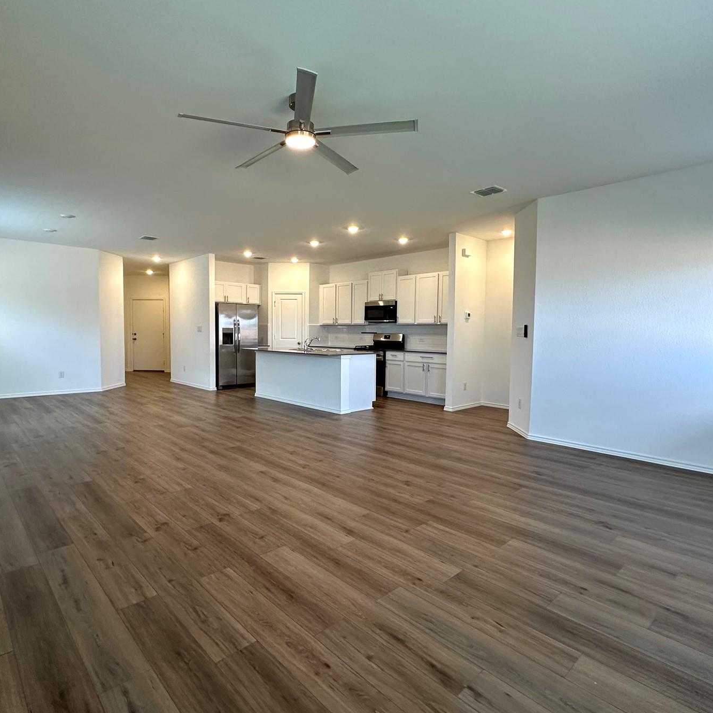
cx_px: 332
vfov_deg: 77.7
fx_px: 443
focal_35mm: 19
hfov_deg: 77.6
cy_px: 356
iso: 250
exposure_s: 1/120
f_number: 2.2
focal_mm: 2.22
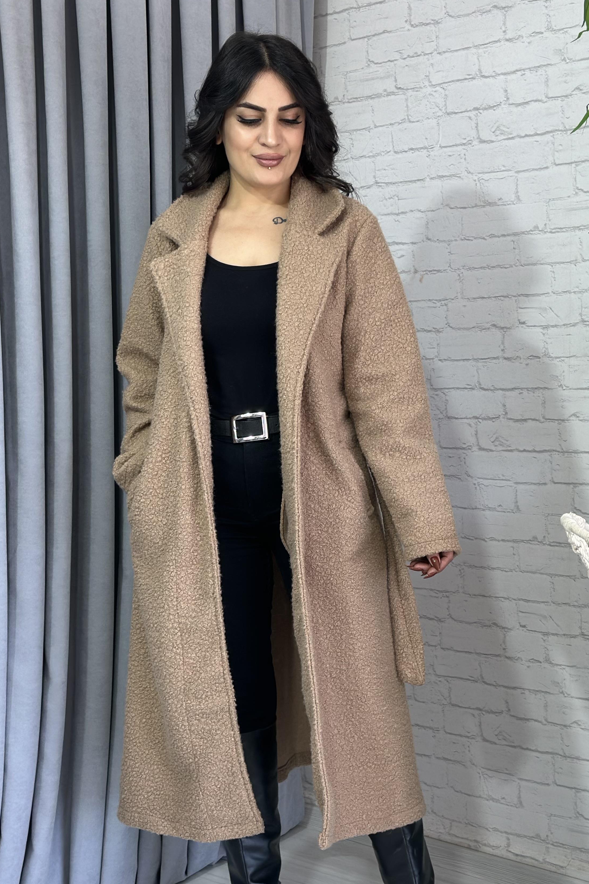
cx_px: 283
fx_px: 1497
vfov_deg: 32.8
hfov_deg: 22.3
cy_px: 525
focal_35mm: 61
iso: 80
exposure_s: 1/100
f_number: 1.78
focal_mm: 6.86
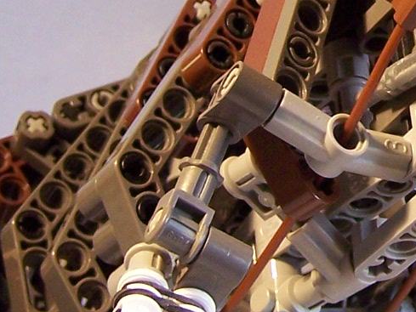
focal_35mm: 159
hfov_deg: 12.1
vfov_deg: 9.2
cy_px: -82
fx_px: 1911
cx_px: 516
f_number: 2.8
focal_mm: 6.3
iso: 160
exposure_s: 1/30
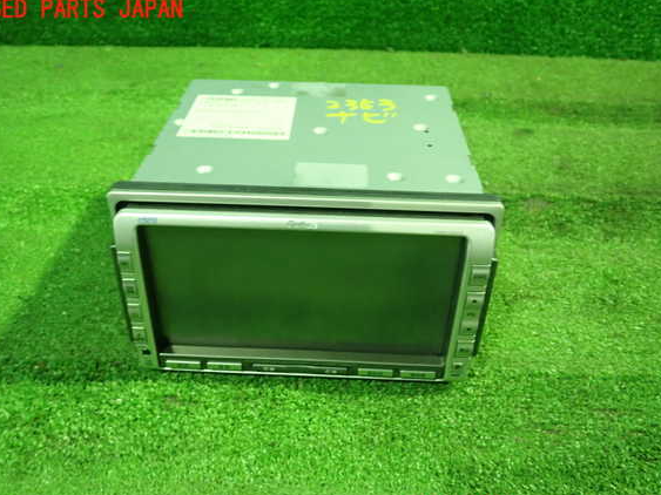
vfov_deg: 44.1
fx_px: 611
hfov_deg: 56.8
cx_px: 322
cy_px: 259
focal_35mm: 32
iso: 1000
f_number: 2.3
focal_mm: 5.5
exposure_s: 1/30
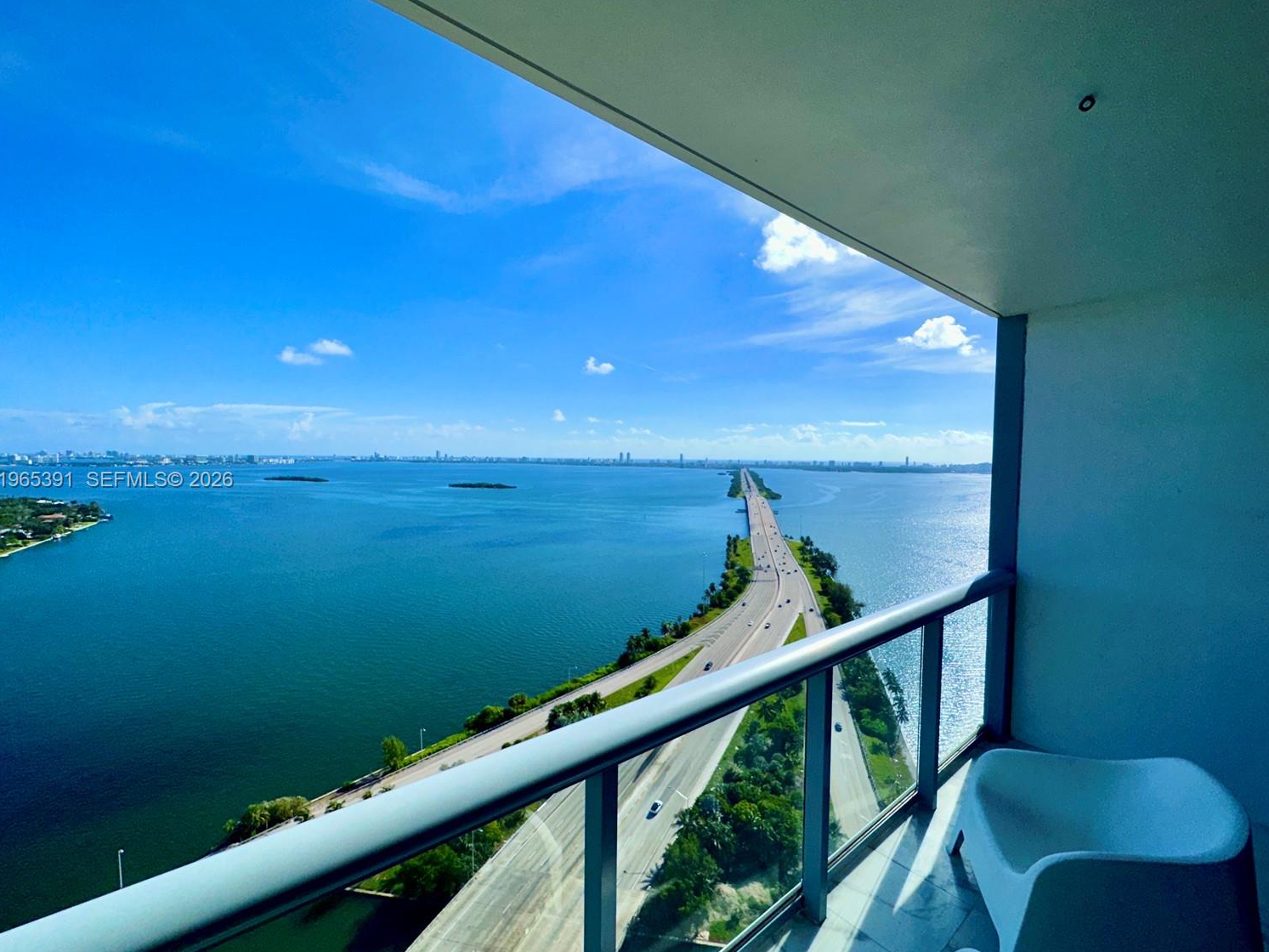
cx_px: 649
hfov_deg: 98.2
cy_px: 481
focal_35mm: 15
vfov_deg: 81.8
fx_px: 550
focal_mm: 2.22
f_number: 2.2
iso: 50
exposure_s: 1/5051
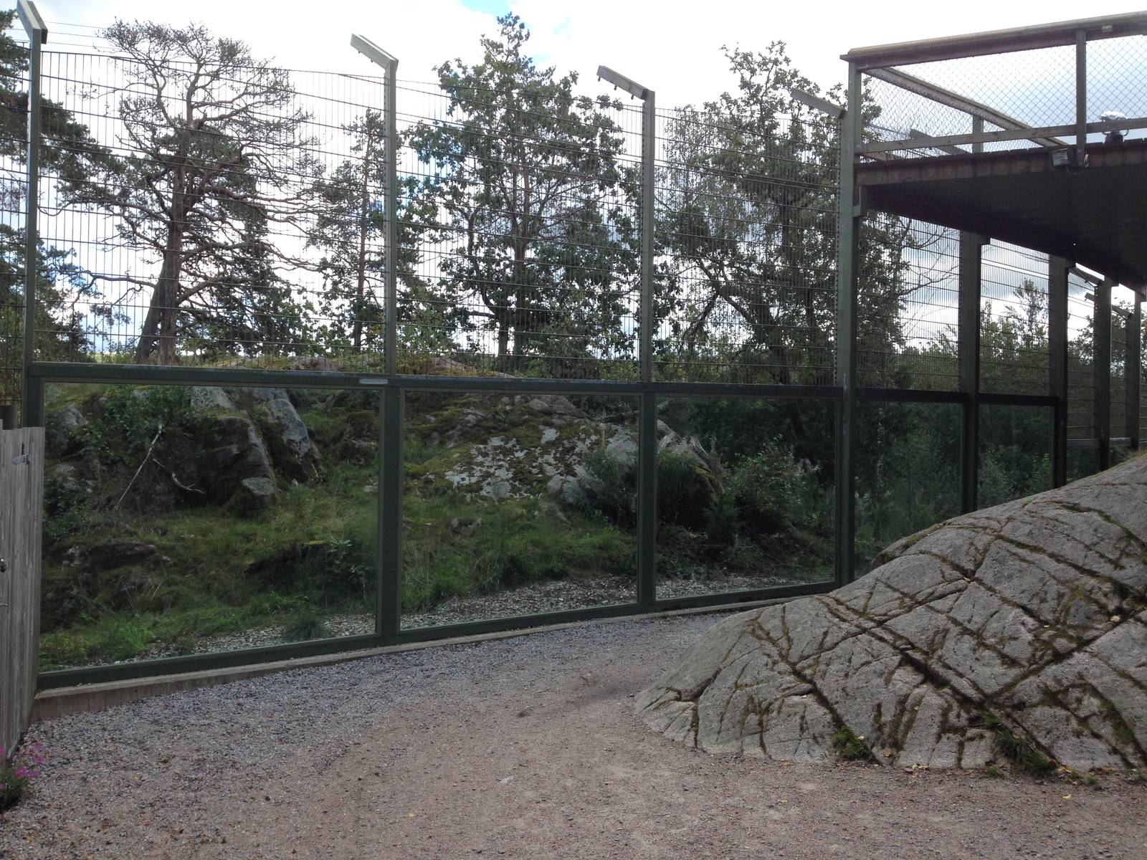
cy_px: 430
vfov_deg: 40.7
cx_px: 574
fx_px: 1160
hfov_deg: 52.6
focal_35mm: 35
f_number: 2.4
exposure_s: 1/421
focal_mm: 4.28
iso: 50
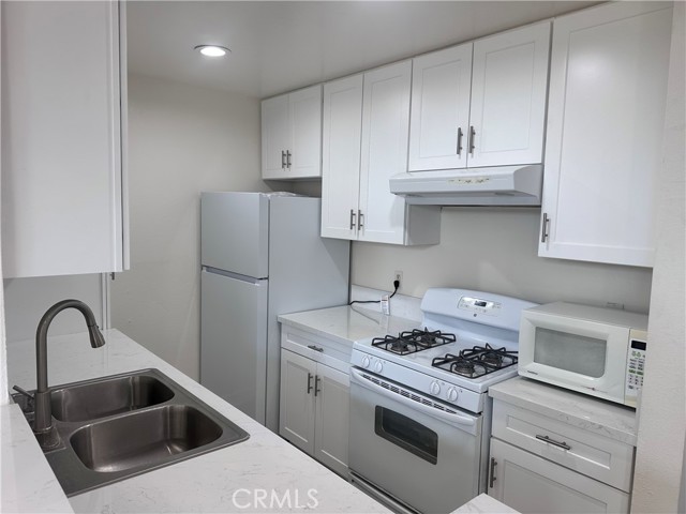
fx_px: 476
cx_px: 343
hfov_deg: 71.6
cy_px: 257
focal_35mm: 24
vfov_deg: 56.8
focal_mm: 6.86
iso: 64
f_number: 1.78
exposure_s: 1/120
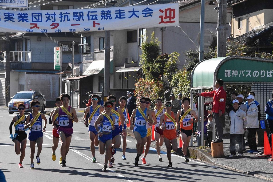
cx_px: 121
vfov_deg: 8.9
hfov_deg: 13.3
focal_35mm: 154
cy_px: 93
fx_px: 1168
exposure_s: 1/2500
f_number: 13
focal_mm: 92
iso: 3200
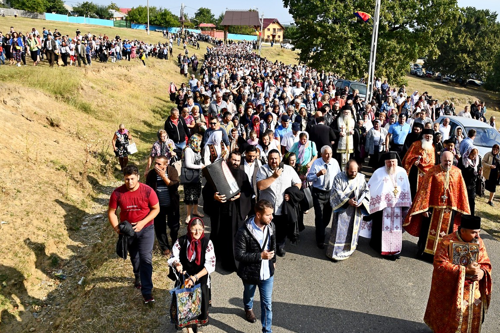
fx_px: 347
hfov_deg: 71.5
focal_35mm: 25
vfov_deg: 51.3
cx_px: 245
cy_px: 165
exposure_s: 1/6400
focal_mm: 16
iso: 1000
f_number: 5
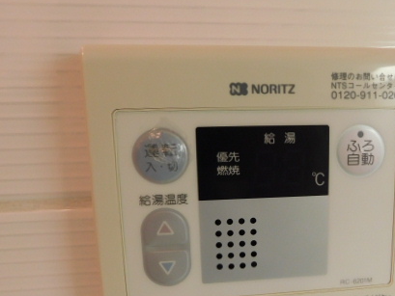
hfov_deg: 50.4
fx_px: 411
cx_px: 263
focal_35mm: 36
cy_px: 204
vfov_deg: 39.1
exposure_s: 1/30
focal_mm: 4
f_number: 3
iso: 125
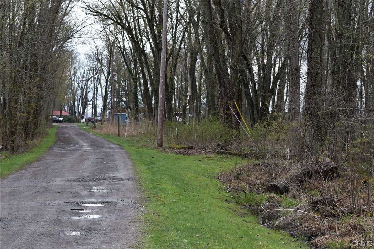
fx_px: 748
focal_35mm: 72
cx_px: 187
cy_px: 124
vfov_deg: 18.9
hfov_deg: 28.1
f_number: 7.1
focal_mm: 48
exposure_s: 1/250
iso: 200
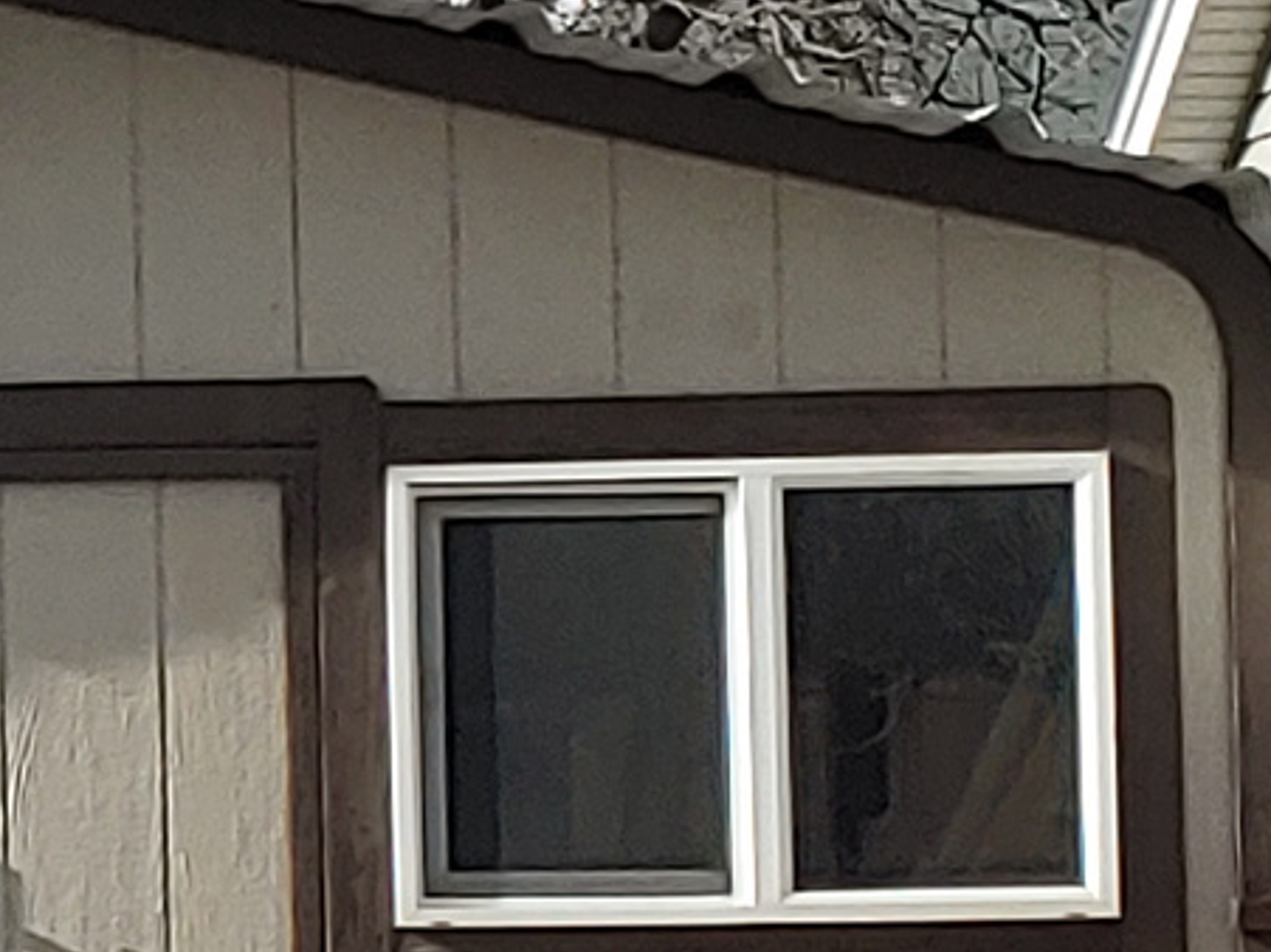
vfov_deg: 6.5
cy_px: 662
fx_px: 8333
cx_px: -1401
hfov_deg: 8.2
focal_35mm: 227
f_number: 1.5
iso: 50
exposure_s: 1/2564
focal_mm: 4.23
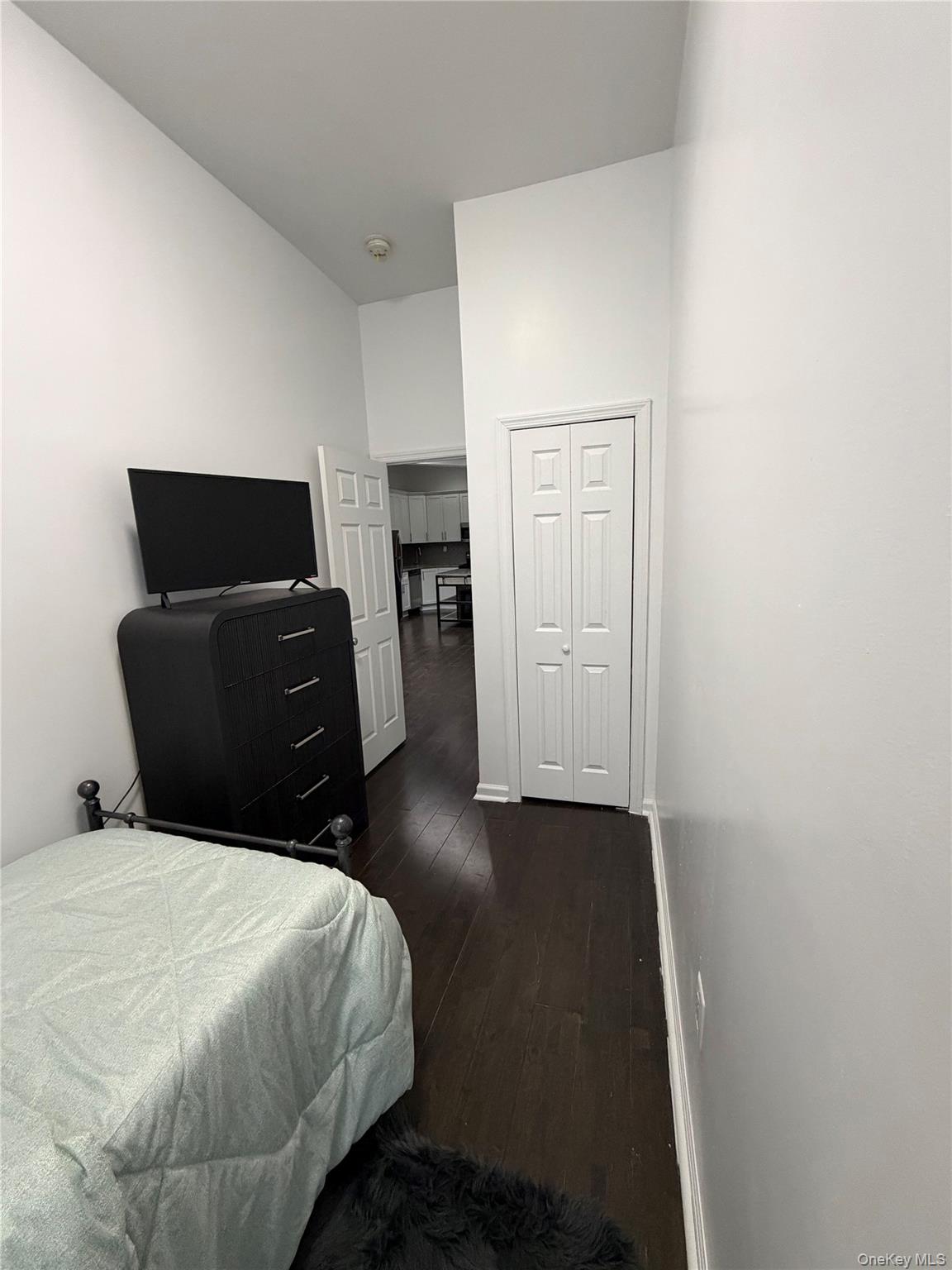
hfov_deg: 85.7
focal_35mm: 14
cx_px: 476
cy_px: 635
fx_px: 513
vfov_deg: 102.1
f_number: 2.2
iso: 320
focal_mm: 2.22
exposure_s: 1/60
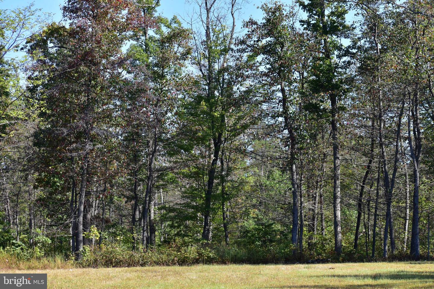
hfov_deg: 19.5
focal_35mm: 105
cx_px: 217
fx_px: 1266
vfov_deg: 13.0
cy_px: 144
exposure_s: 1/800
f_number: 6.3
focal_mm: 70
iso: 400
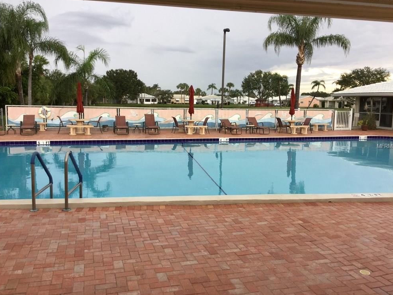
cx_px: 198
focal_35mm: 32
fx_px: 363
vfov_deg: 44.2
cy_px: 146
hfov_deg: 56.8
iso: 25
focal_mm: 3.3
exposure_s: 1/60
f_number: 2.4
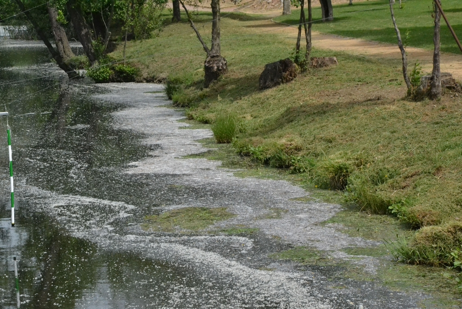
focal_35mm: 158
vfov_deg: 8.7
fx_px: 2021
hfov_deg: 13.0
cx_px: 231
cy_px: 154
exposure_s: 1/3200
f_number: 14
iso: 3200
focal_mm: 105
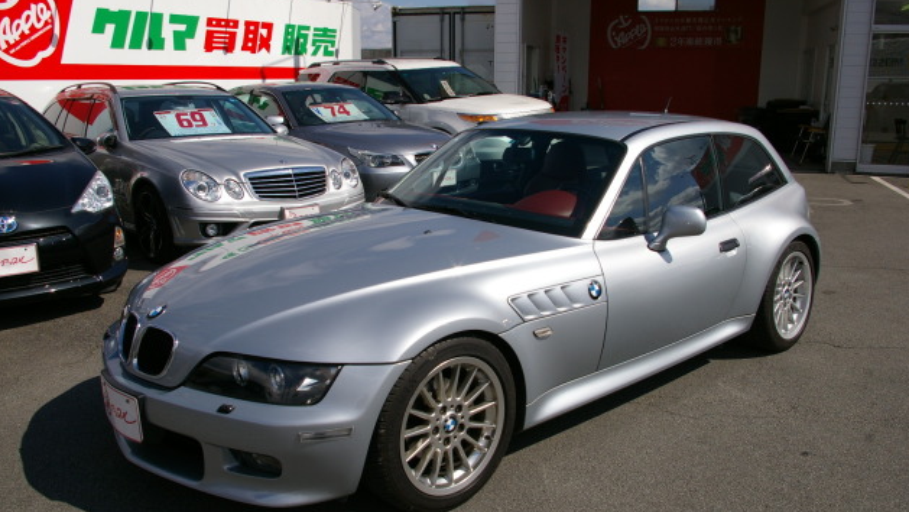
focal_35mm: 34
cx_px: 451
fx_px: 808
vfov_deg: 35.1
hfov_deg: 58.7
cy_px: 255
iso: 200
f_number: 9.5
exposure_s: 1/500
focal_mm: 21
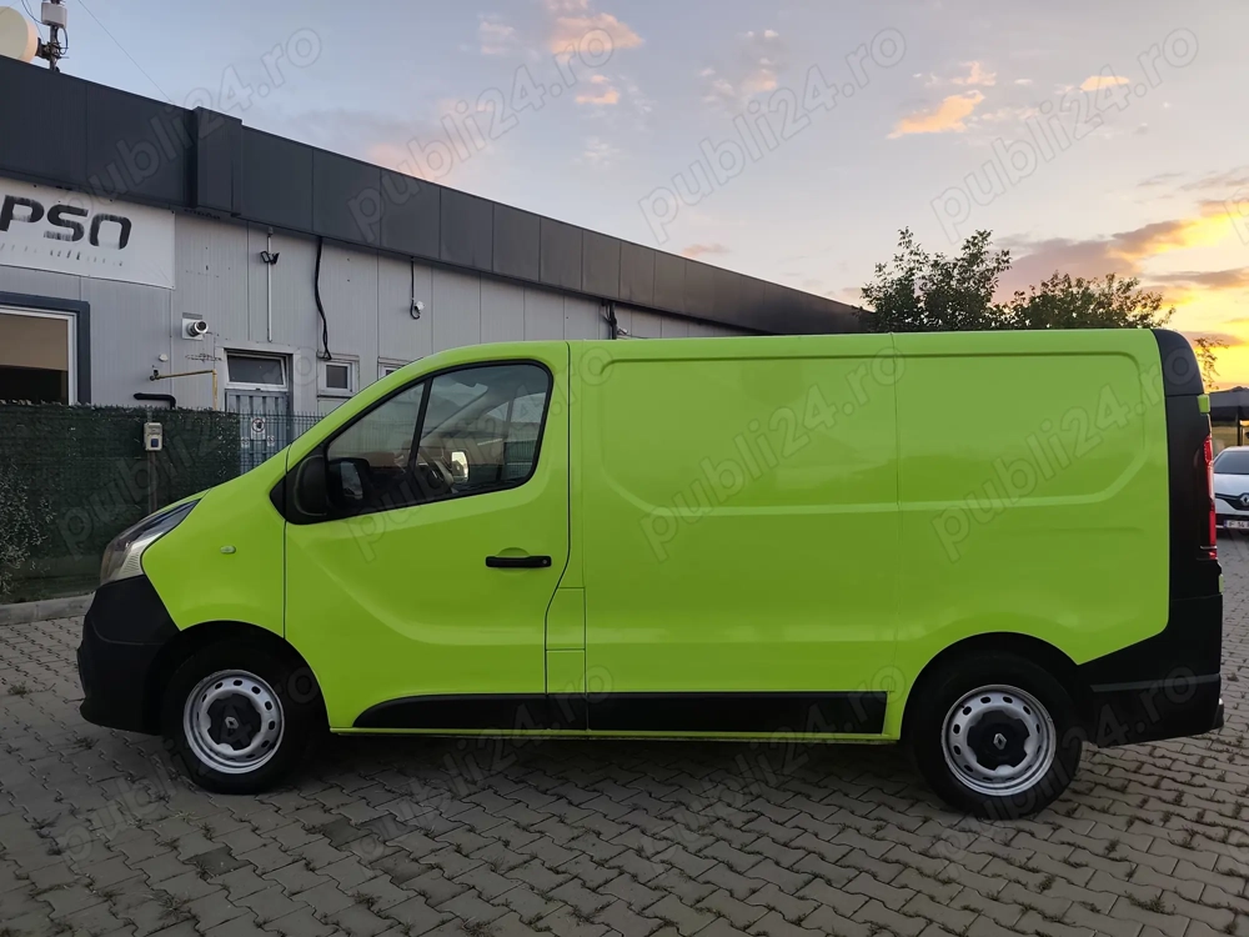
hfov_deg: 73.9
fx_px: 830
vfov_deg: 58.9
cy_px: 468
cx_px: 624
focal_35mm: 23
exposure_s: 1/146
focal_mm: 6.19
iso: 50
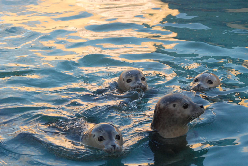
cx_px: 124
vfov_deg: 12.3
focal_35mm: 112
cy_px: 88
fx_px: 772
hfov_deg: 18.2
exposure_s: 1/500
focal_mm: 70
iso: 1000
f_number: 5.6
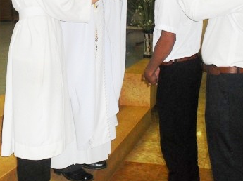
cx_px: 94
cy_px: 31
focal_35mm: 65
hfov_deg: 29.8
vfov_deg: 22.2
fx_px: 456
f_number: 3.2
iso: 200
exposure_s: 1/45
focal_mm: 6.3
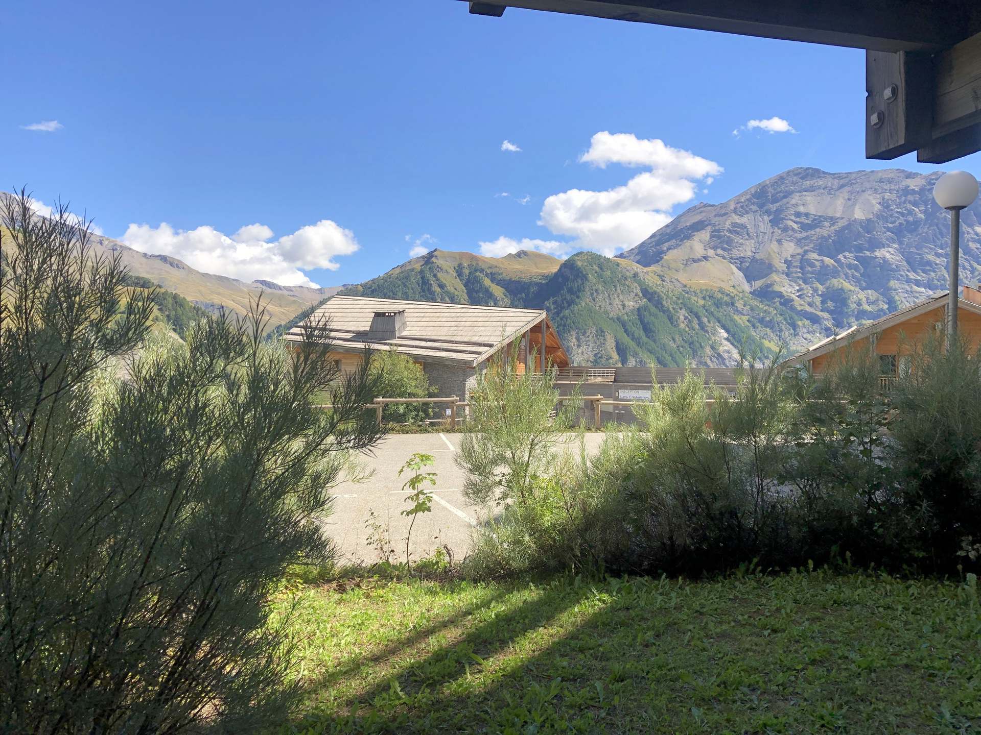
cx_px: 490
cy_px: 368
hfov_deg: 63.4
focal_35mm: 28
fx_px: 794
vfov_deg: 49.7
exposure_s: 1/1372
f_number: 1.8
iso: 20
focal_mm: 4
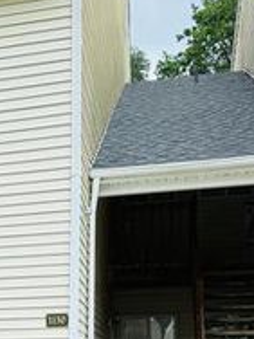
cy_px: 374
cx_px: -132
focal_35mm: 85
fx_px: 832
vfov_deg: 21.8
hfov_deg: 15.9
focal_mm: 6.76
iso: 100
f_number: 1.78
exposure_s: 1/1522
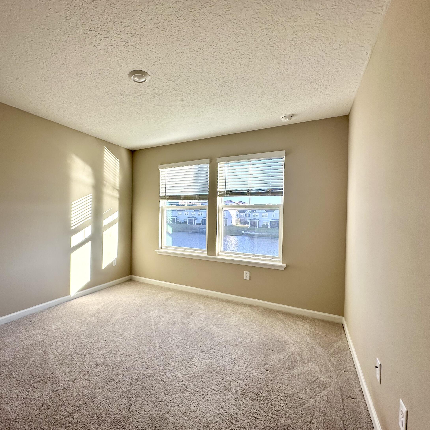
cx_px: 160
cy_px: 217
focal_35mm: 17
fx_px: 239
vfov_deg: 84.0
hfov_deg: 82.3
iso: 40
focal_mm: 2.22
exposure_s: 1/213
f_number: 2.2
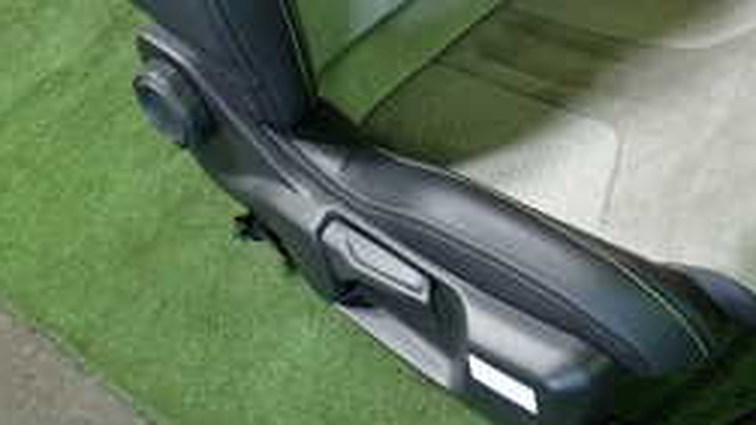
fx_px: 1563
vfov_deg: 14.7
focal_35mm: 78
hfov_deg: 27.0
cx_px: 506
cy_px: -142
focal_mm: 5.4
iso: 200
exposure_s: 1/30
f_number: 2.3
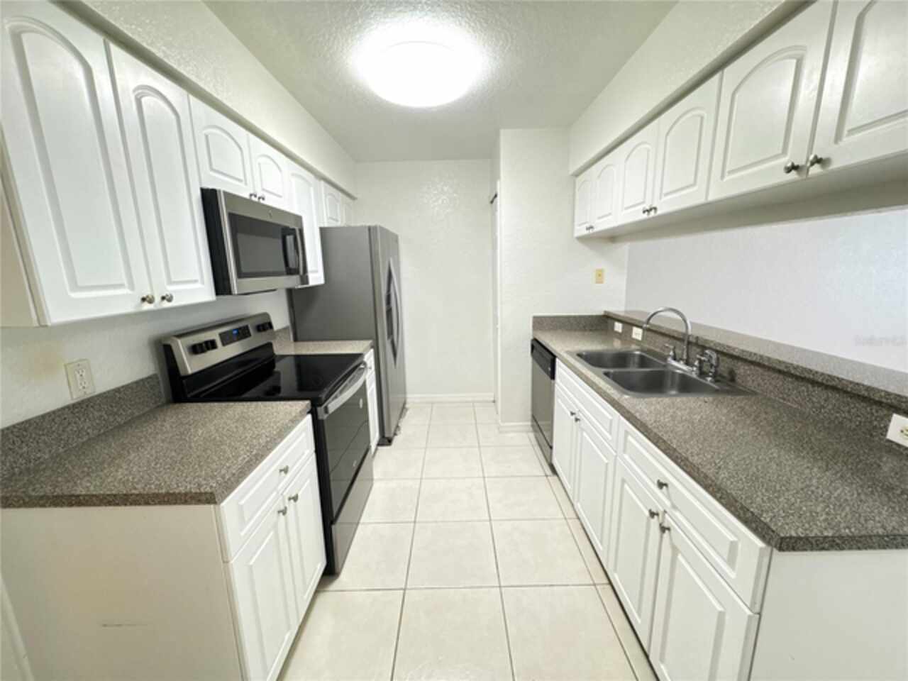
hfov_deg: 102.1
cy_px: 340
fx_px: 367
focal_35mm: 14
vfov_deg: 85.7
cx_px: 454
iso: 640
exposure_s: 1/60
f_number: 2.2
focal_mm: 2.22
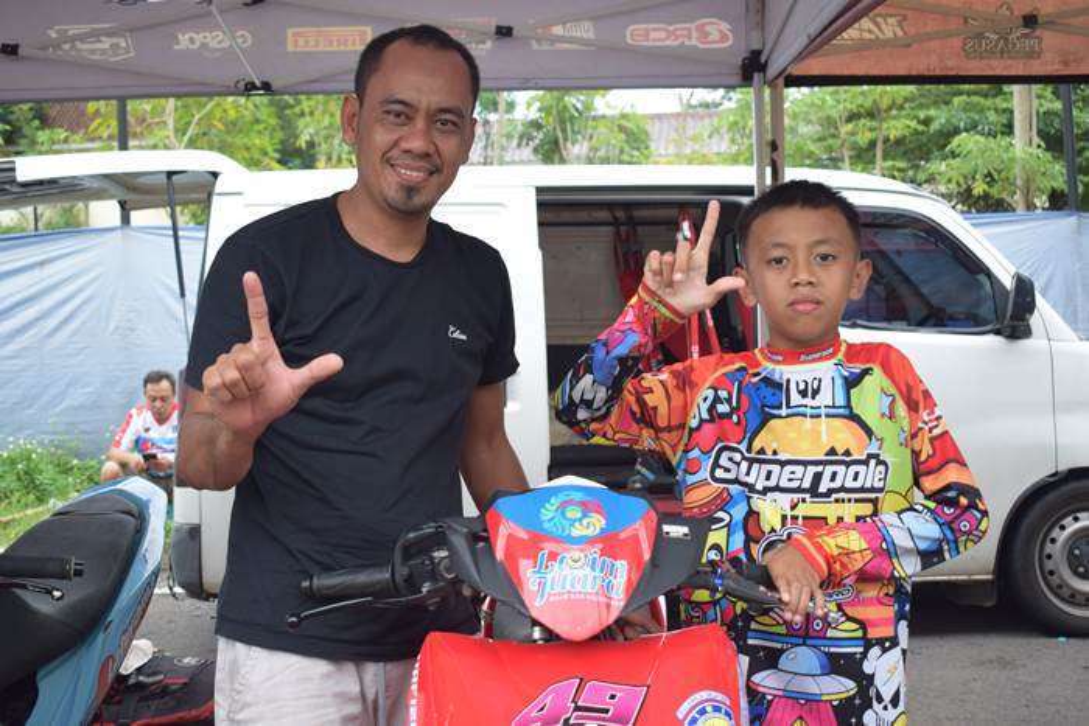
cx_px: 544
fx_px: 1452
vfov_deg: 28.1
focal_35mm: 48
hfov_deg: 41.1
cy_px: 363
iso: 400
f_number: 5
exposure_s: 1/100
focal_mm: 32
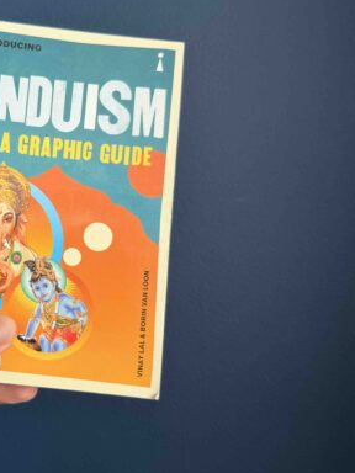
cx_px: -17
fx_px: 547
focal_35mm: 40
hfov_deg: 32.4
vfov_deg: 46.7
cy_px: 213
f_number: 1.78
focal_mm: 6.76
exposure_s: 1/121
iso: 125
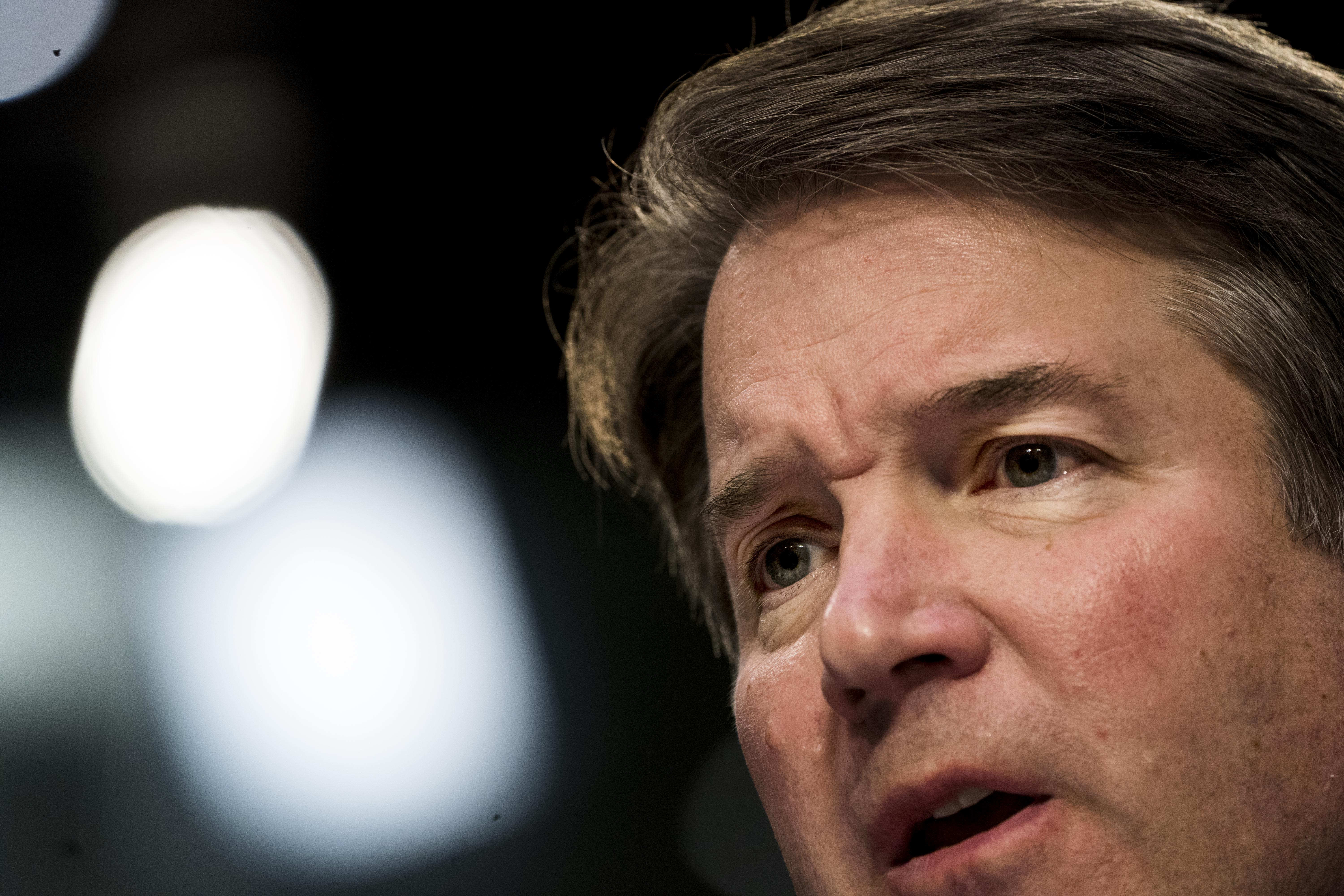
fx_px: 14932
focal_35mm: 400
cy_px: 448
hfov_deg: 5.2
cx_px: 672
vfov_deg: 3.4
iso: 3200
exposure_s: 1/320
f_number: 5.6
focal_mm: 400
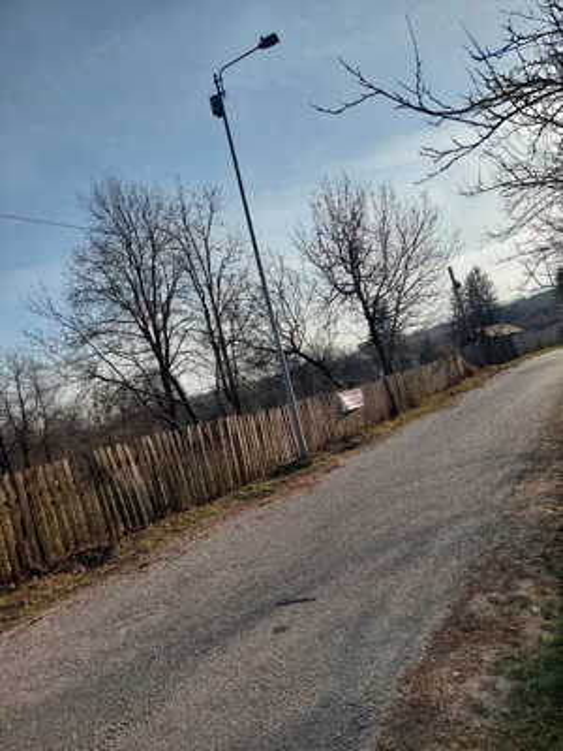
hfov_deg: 56.8
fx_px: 520
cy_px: 376
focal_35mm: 24
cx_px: 282
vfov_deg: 71.6
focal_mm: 5.23
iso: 40
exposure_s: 1/2000
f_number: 1.8
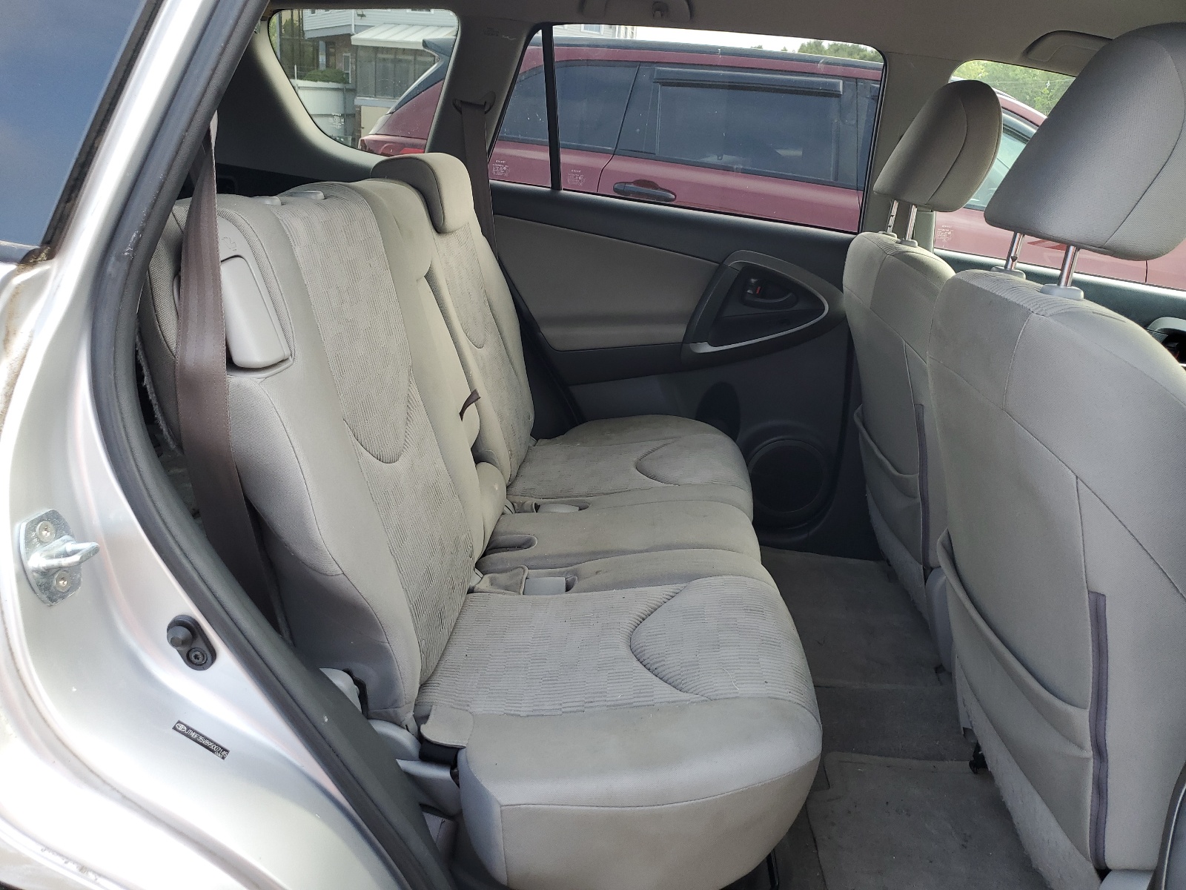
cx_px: 593
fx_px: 891
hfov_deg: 67.3
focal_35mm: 26
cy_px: 445
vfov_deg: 53.1
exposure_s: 1/227
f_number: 1.5
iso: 50
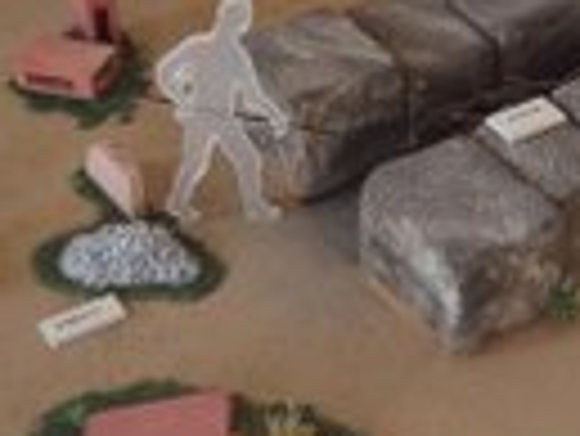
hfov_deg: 18.5
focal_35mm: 104
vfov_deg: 14.2
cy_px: 85
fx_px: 1744
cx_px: 540
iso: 160
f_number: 2.8
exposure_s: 1/60
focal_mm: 6
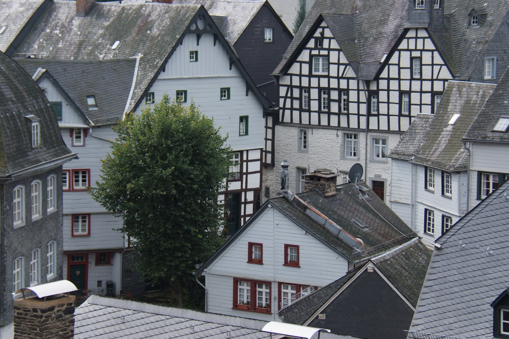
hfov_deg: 20.8
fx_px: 1386
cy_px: 170
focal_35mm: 98
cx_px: 254
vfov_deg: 14.0
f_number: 5.3
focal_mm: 65
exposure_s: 1/640
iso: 400
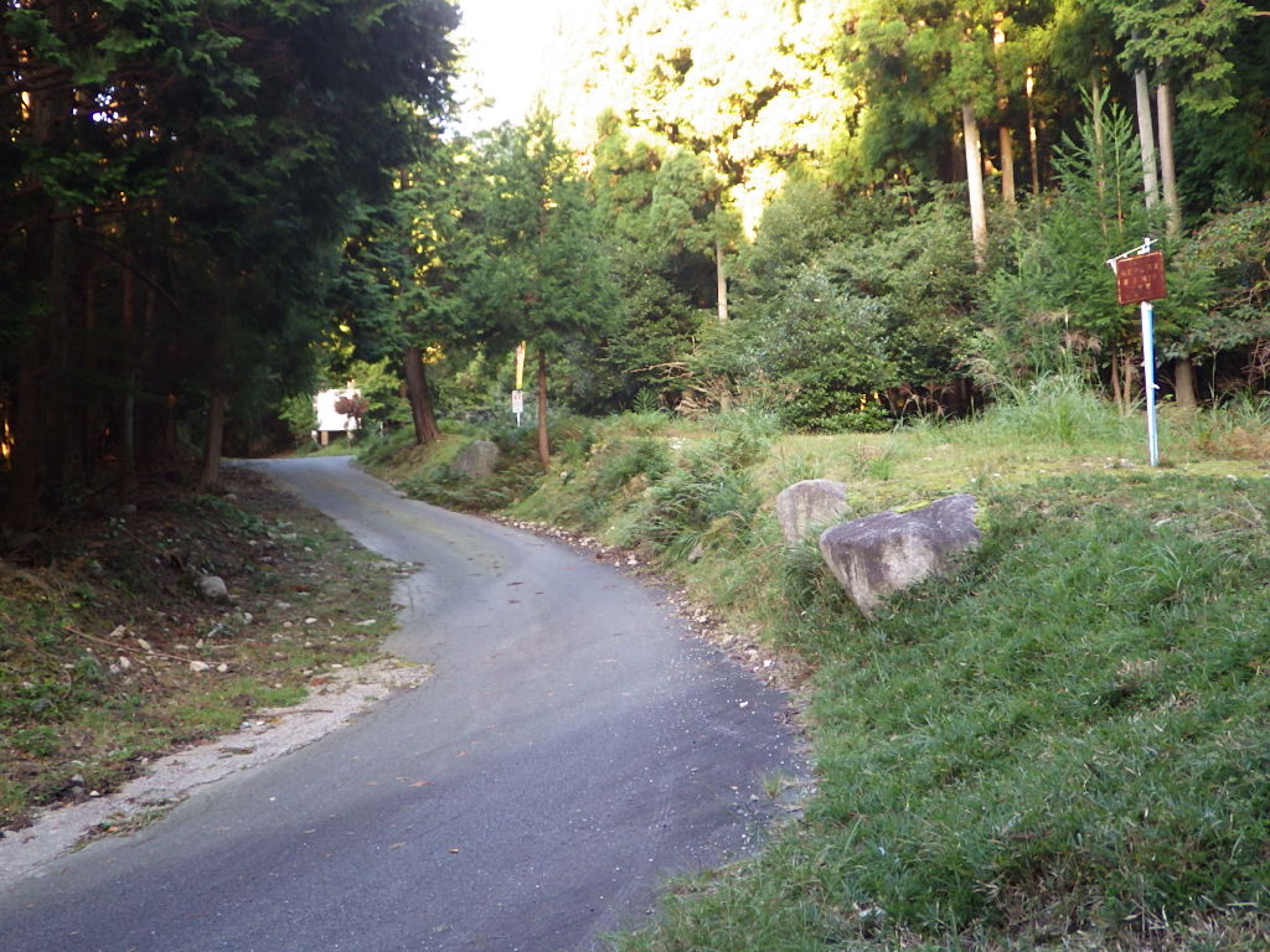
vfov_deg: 36.8
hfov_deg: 47.9
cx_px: 635
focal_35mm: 39
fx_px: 1431
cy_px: 476
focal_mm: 6.9
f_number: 2.7
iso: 250
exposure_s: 1/50
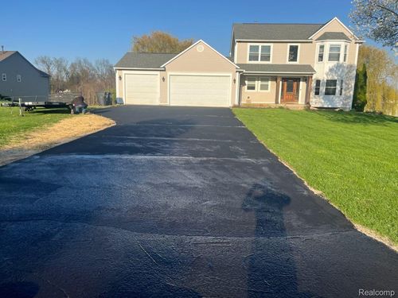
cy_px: 149
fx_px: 299
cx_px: 199
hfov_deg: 67.3
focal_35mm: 26
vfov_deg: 53.1
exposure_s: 1/2513
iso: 50
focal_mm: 5.1
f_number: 1.6
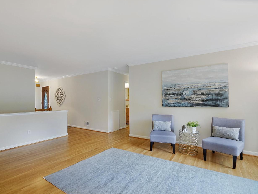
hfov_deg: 87.4
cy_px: 99
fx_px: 134
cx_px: 114
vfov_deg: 71.6
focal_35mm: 18
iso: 1250
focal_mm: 16
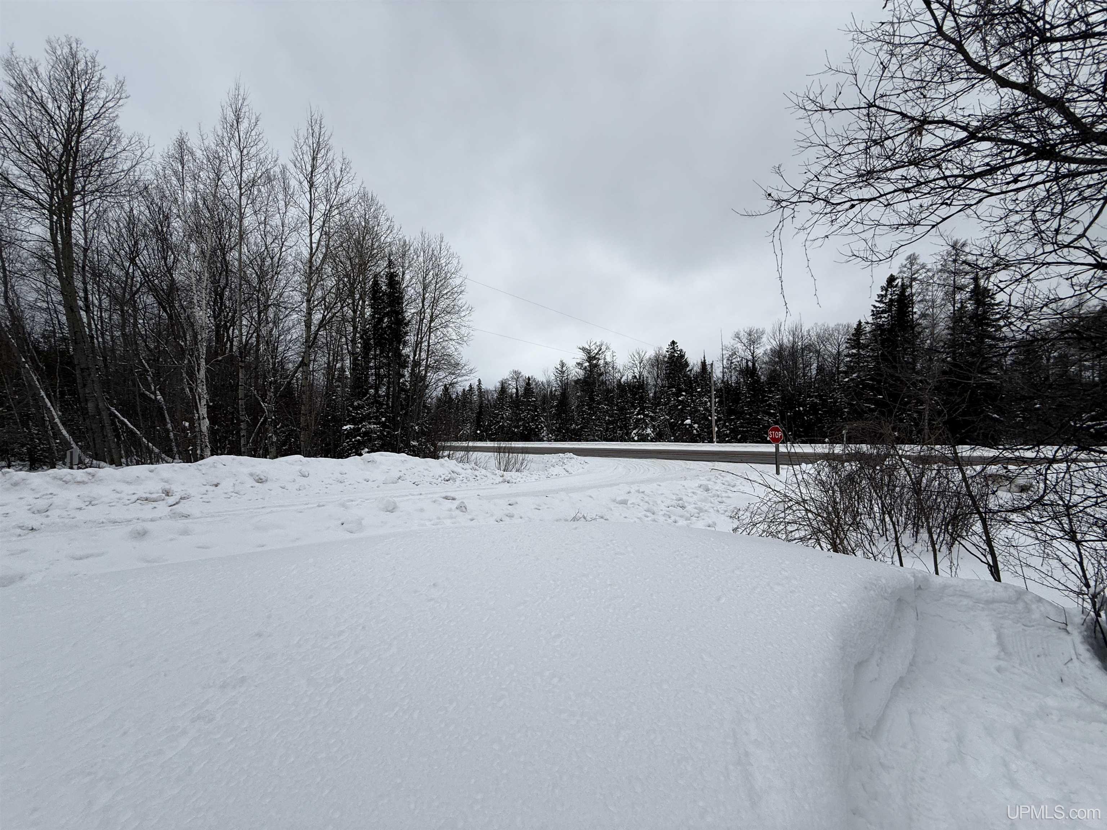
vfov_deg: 85.7
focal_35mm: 14
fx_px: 448
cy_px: 415
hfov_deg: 102.1
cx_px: 554
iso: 50
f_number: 2.2
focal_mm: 2.22
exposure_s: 1/1572
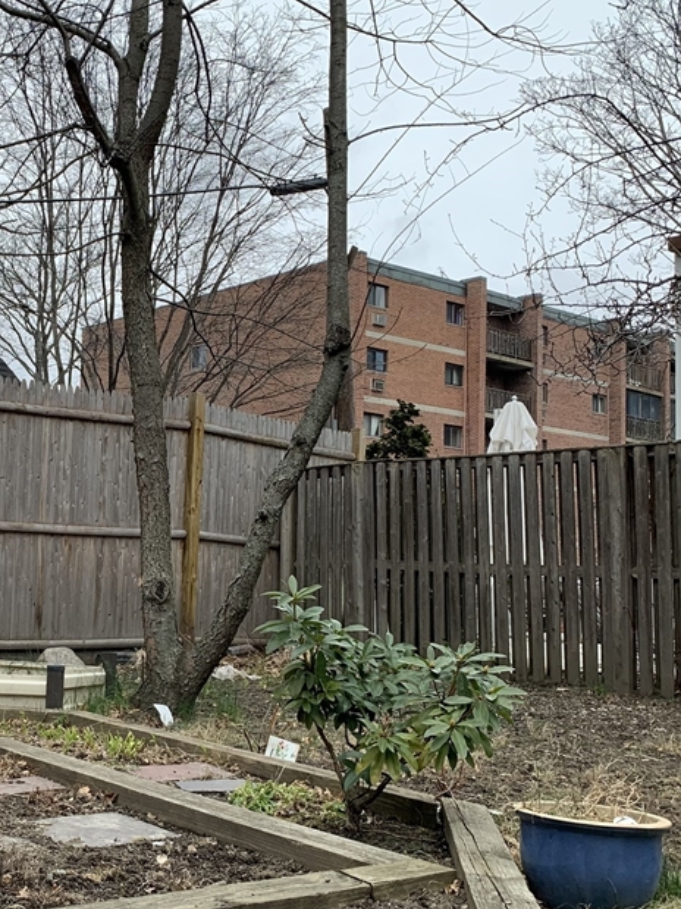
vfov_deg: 43.8
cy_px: 493
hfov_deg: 32.5
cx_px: 116
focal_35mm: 43
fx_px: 1128
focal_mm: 4.25
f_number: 1.8
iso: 50
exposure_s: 1/121
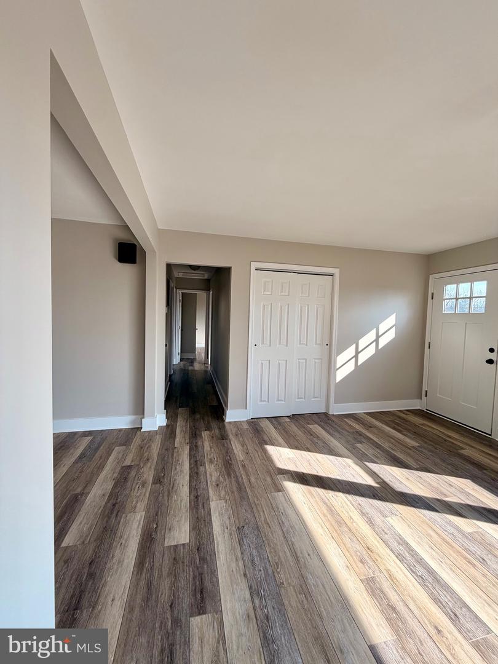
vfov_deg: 102.1
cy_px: 332
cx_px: 249
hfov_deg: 85.7
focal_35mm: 14
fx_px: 269
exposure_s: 1/155
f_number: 2.2
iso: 40
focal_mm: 2.22
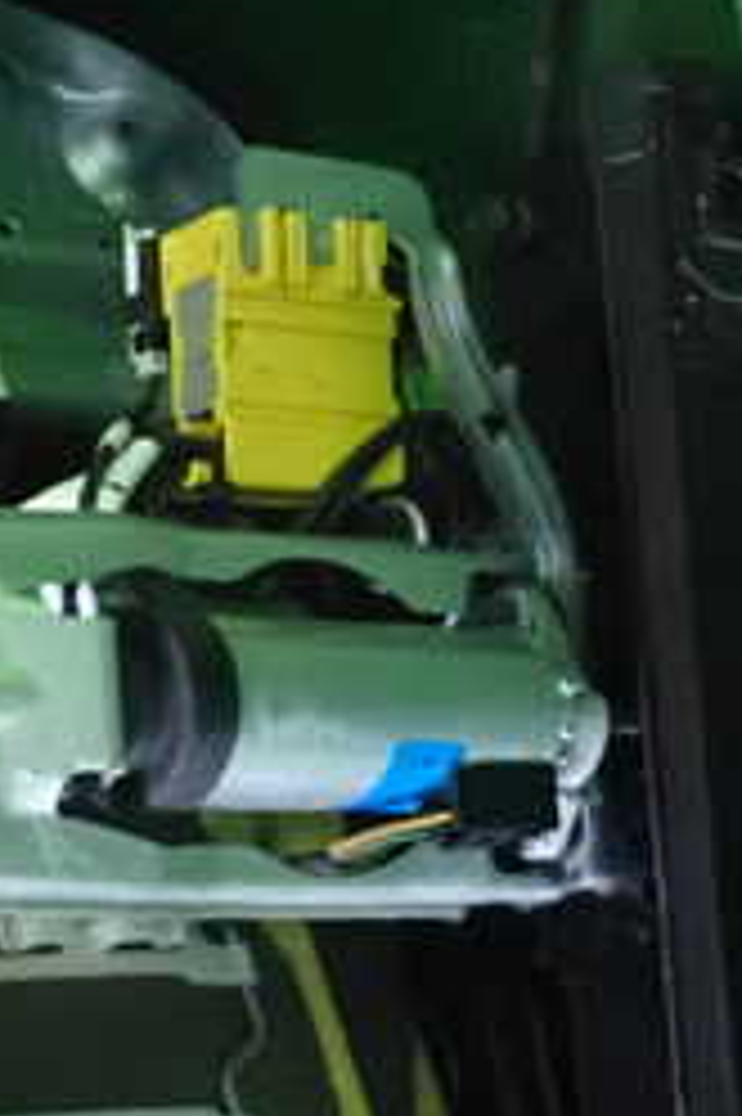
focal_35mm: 63
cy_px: 774
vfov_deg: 31.6
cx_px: -423
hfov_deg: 18.6
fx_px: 1950
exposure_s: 1/40
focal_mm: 4.5
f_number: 2
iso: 1600
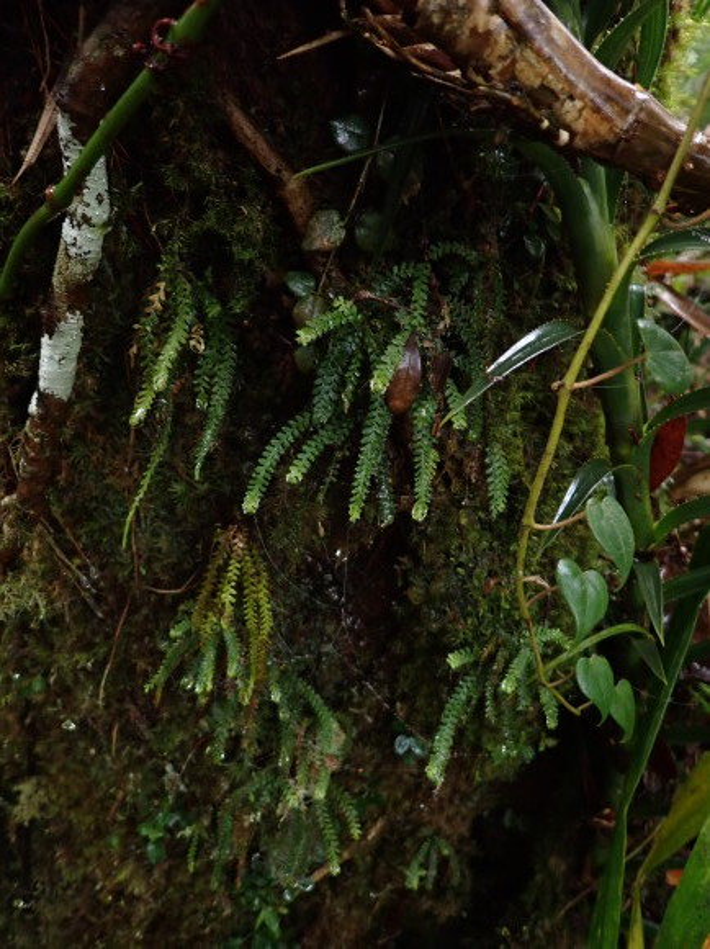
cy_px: 474
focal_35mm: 25
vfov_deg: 69.4
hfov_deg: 54.8
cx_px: 355
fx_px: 685
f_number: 2
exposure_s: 1/30
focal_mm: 4.5
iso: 250
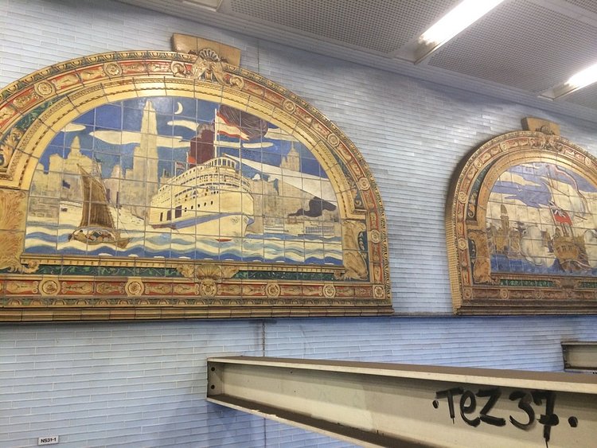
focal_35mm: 30
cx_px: 298
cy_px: 224
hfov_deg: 59.9
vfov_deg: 46.8
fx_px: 518
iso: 160
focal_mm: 4.12
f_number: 2.2
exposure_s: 1/30
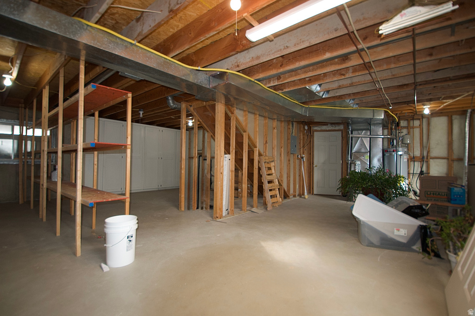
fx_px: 198
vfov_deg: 77.2
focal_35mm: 15
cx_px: 238
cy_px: 158
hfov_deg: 100.5
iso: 400
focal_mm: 10
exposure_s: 1/60
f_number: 3.5
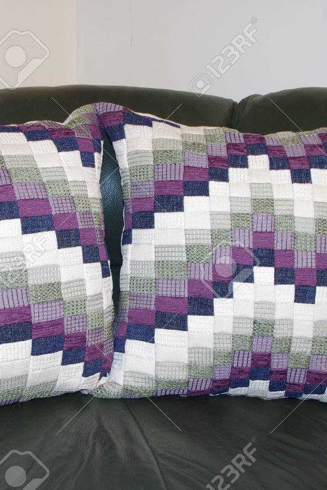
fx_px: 681
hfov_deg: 26.9
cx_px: 120
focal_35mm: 50
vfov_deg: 39.6
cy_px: 246
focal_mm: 22
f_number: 5.6
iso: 400
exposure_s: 1/8
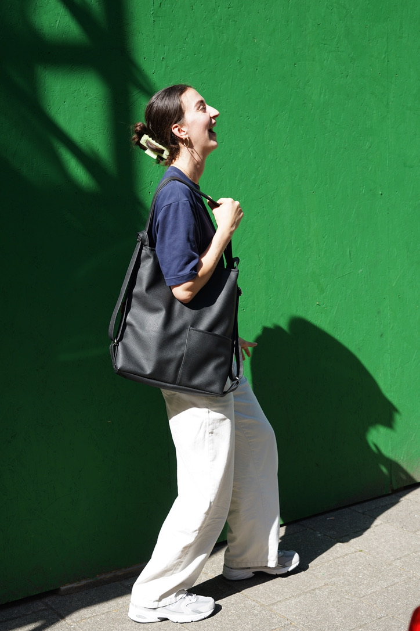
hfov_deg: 27.0
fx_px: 875
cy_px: 316
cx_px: 210
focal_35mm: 50
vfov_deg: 39.6
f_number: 5
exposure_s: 1/250
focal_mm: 50
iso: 100
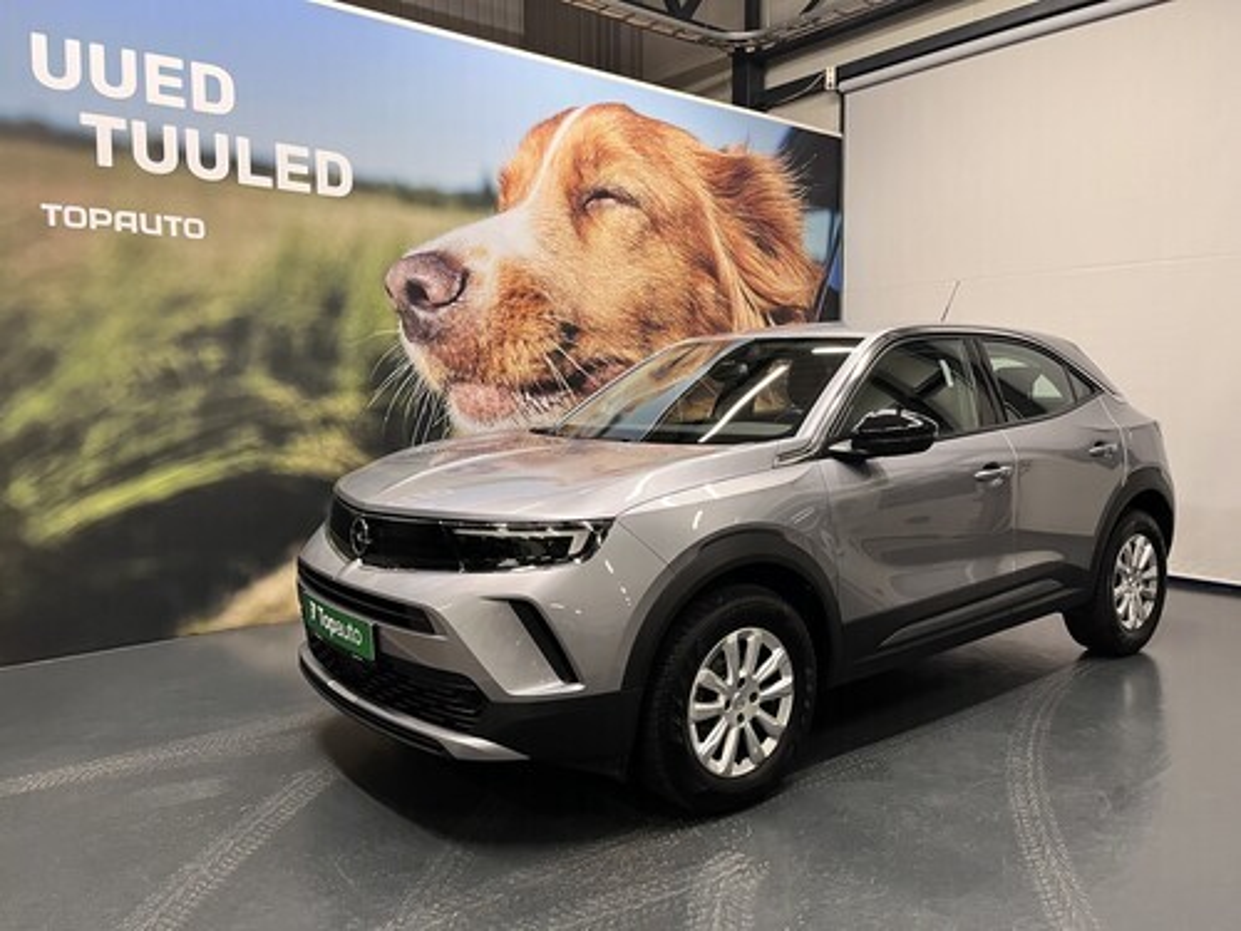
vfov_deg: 53.1
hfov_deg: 67.3
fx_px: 932
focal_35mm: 26
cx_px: 620
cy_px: 466
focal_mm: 5.1
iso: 125
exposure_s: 1/88
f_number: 1.6
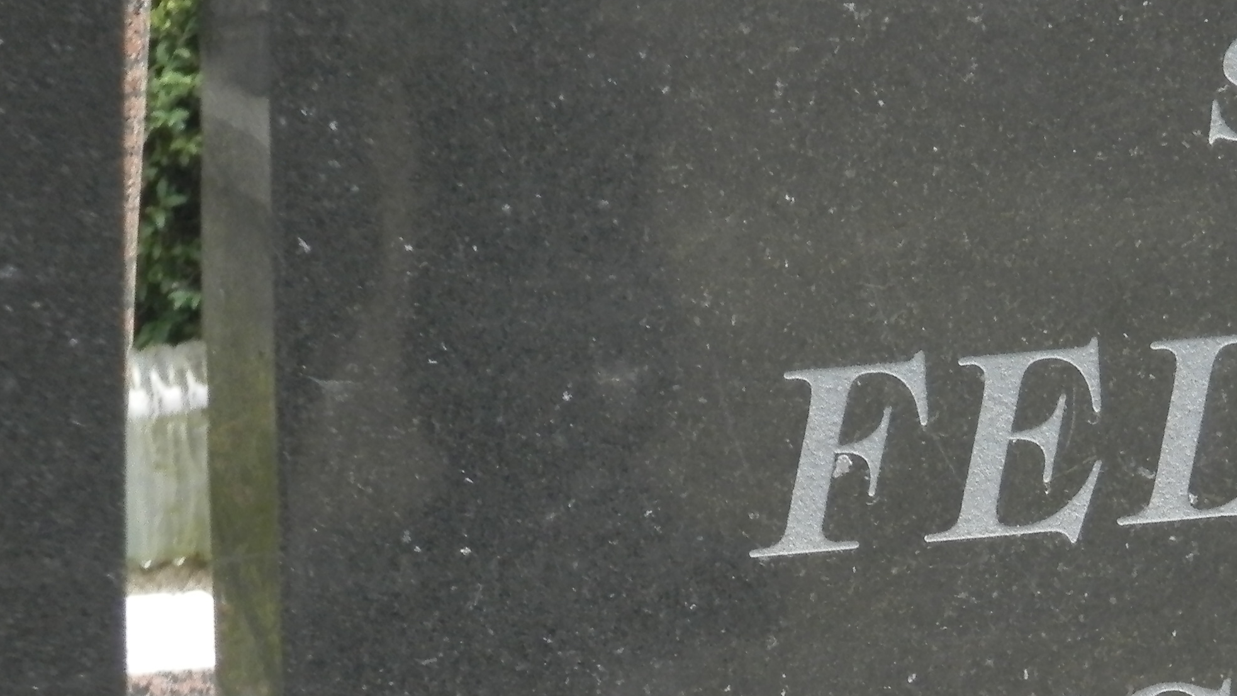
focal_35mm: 337
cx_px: 1404
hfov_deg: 6.4
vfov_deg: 3.6
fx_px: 11054
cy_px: 883
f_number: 4.7
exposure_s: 1/160
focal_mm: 23.6
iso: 200
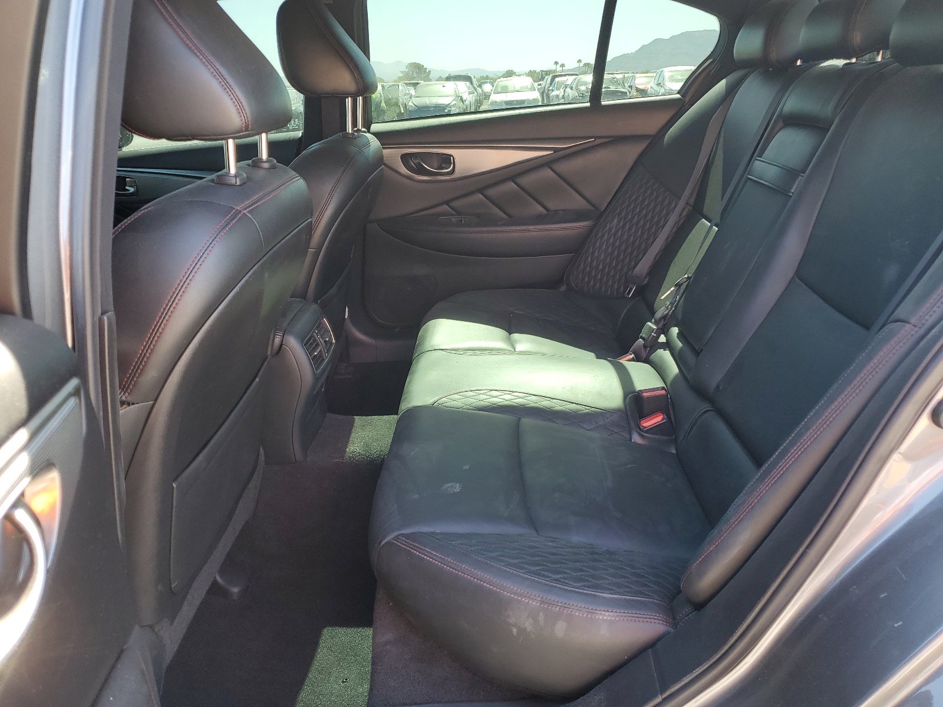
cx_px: 472
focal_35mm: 26
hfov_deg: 67.3
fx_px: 708
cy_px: 354
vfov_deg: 53.1
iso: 51
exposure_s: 1/120
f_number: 1.5
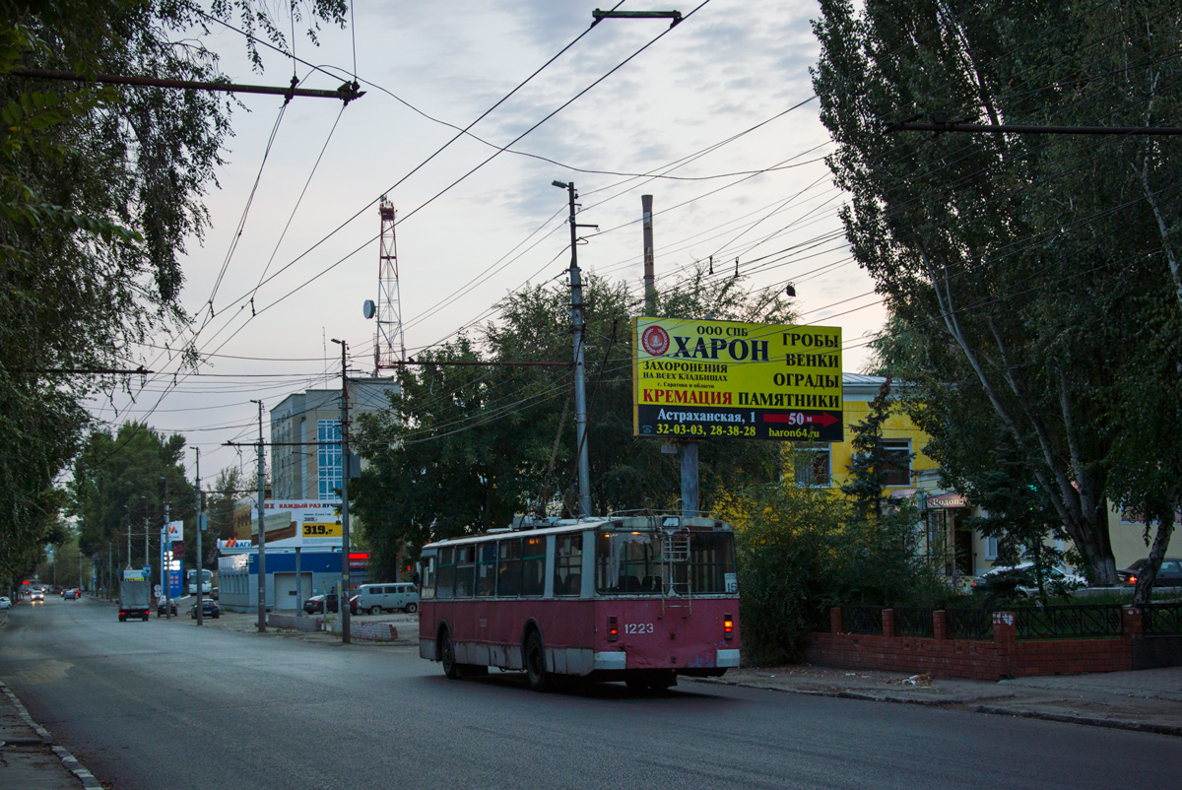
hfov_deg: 38.9
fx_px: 1676
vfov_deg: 26.5
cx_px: 591
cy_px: 395
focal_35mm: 51
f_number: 4.2
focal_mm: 34
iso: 100
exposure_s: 1/125
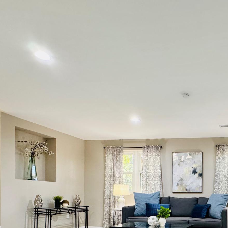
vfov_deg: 50.3
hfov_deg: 48.1
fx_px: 216
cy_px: 199
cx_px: 216
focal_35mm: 29
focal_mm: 2.22
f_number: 2.2
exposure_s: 1/60
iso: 320
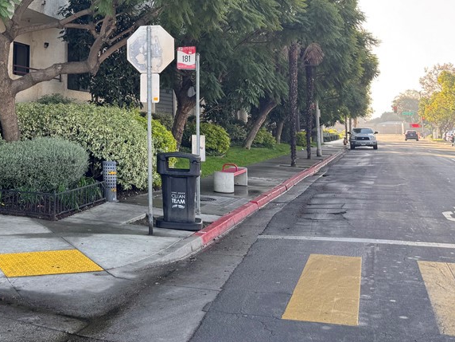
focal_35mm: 43
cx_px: 56
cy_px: 38
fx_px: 565
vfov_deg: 32.1
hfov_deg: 40.9
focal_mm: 6.76
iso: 64
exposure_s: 1/260
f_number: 1.78
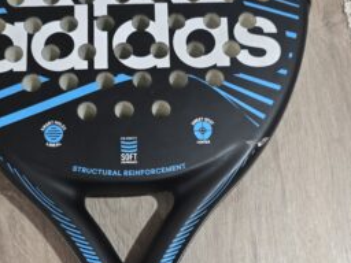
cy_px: 199
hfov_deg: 51.3
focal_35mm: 36
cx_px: 163
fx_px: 365
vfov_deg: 38.6
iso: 800
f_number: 1.7
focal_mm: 6.3
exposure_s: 1/100
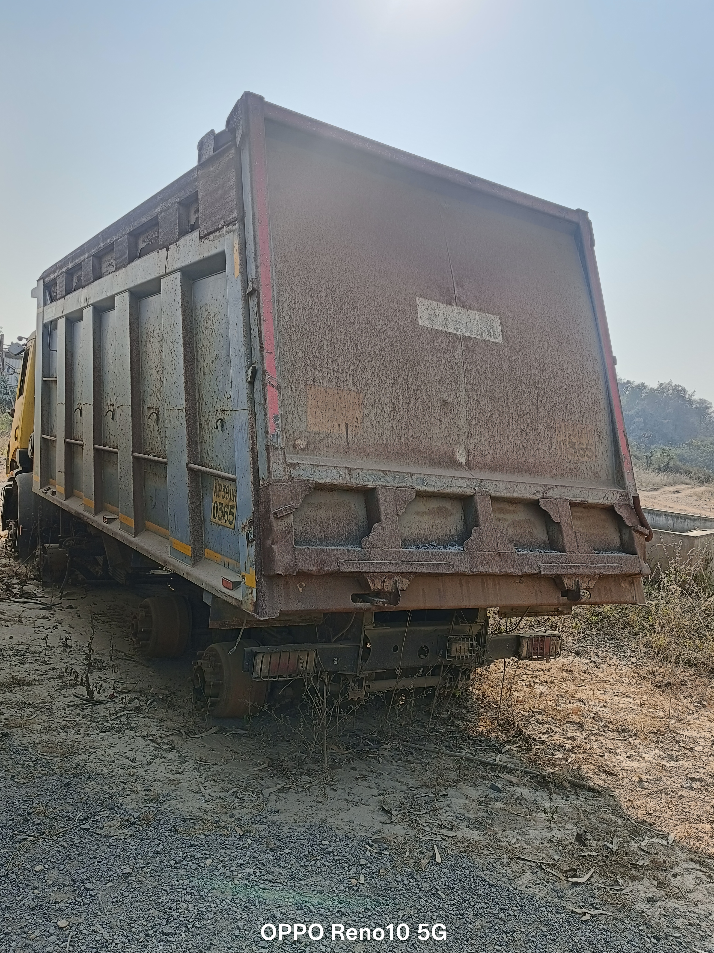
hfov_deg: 49.7
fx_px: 770
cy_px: 483
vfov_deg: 63.4
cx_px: 354
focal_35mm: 28
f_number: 1.7
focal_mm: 4.7
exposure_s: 1/342
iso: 50
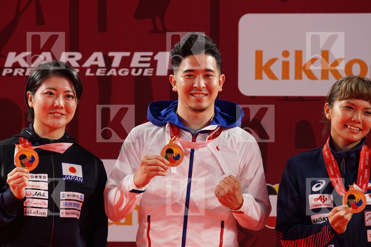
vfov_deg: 4.6
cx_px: 186
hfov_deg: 6.9
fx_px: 3091
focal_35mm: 300
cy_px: 124
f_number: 3.5
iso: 1600
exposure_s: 1/320
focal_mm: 200
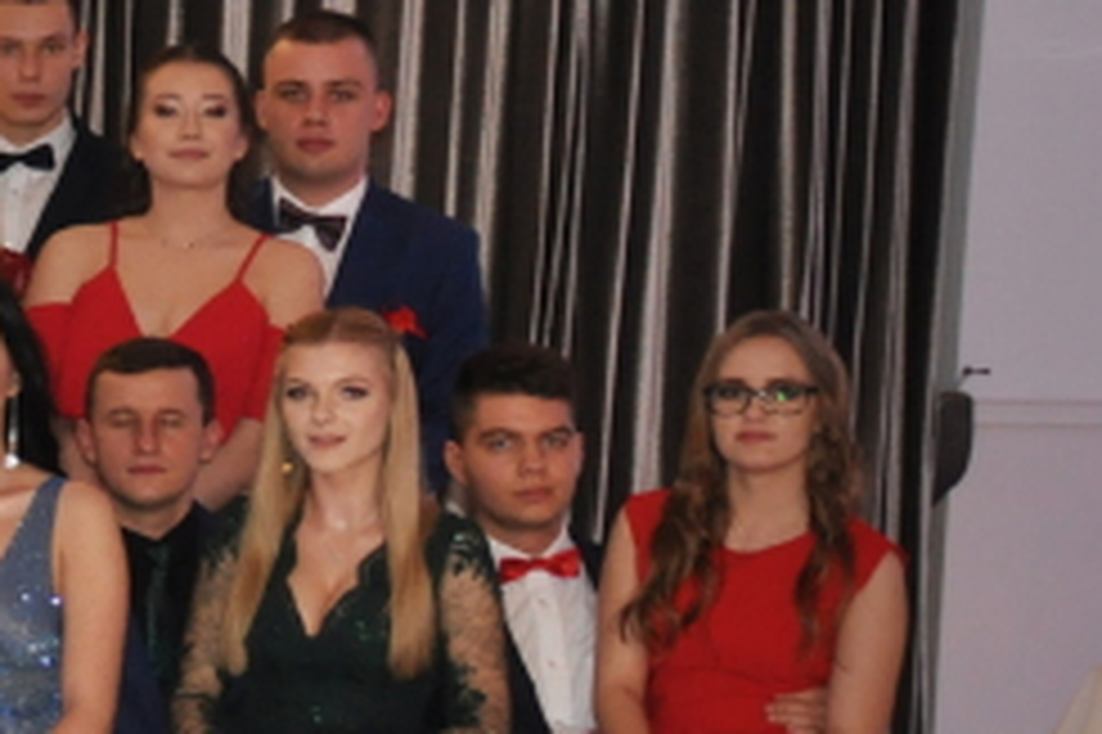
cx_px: -1115
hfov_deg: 12.9
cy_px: 567
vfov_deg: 9.9
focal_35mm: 138
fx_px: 4221
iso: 800
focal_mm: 22
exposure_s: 1/60
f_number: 3.8
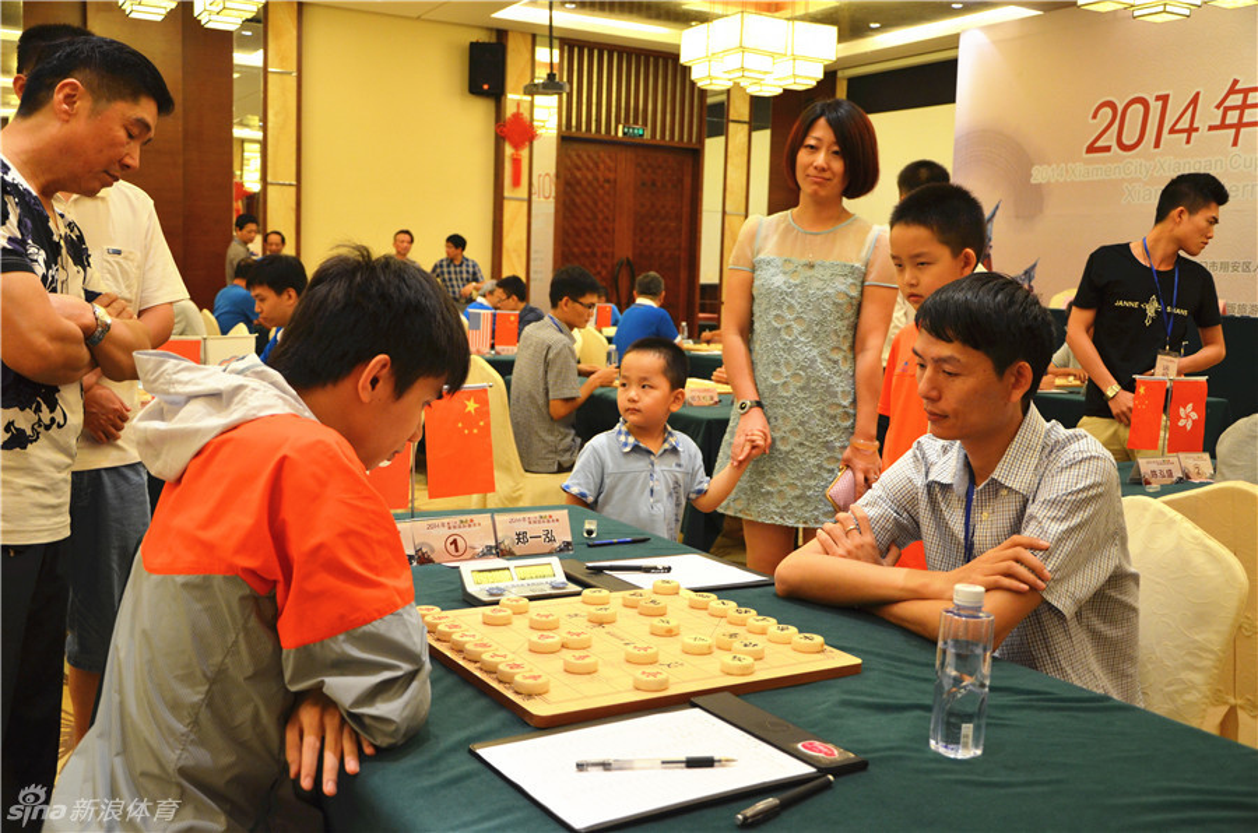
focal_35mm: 36
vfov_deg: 36.7
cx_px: 629
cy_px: 416
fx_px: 1255
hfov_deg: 53.2
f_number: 3.8
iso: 800
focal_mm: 24
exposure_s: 1/50
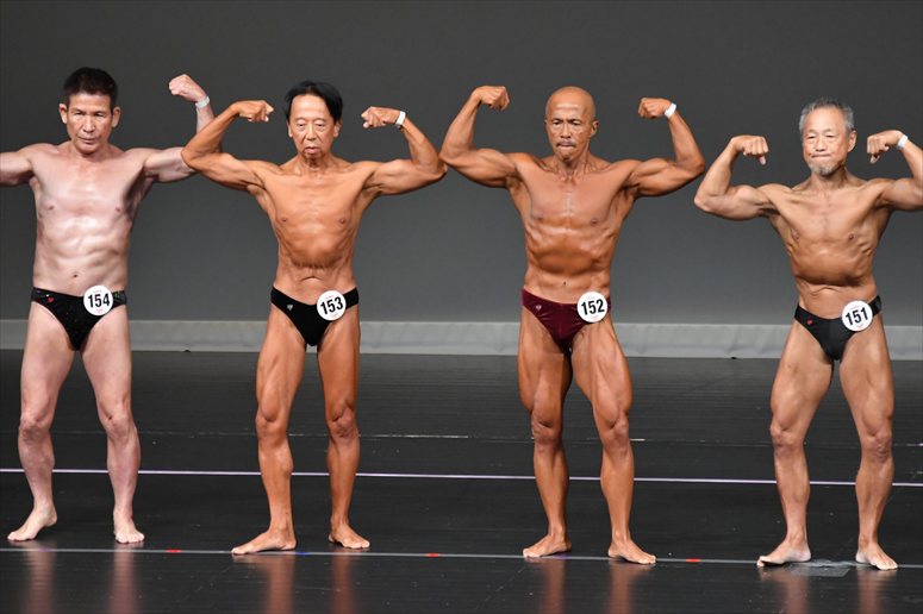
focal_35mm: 345
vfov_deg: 4.0
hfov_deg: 6.0
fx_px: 8841
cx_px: 462
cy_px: 307
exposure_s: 1/400
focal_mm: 230
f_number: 5.6
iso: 4000
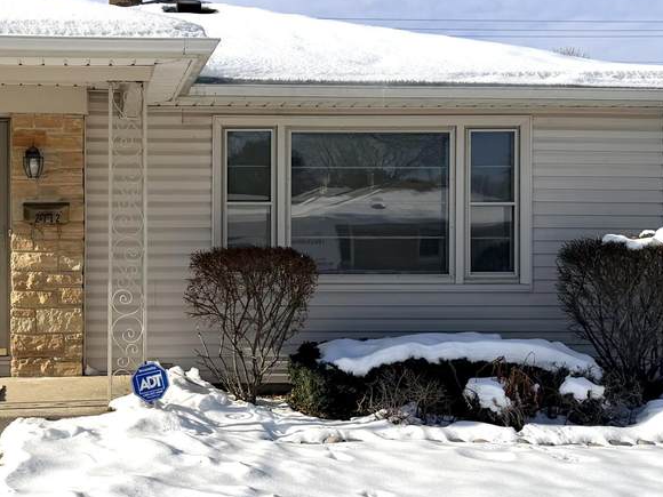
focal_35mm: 53
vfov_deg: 27.5
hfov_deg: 35.2
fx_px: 1015
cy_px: 248
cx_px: 145
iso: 100
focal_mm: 6.76
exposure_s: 1/11905
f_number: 1.78
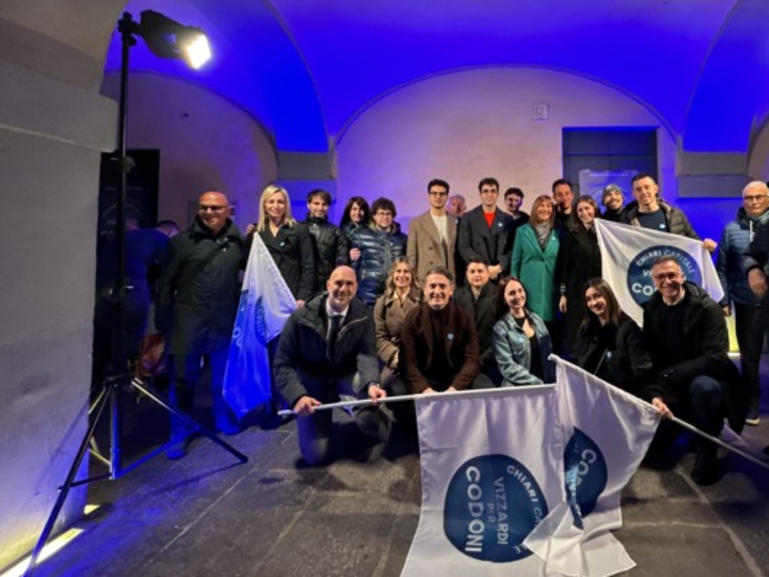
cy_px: 228
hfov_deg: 85.7
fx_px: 400
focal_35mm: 18
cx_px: 488
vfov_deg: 70.8
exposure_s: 1/60
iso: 800
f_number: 2.2
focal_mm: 2.22
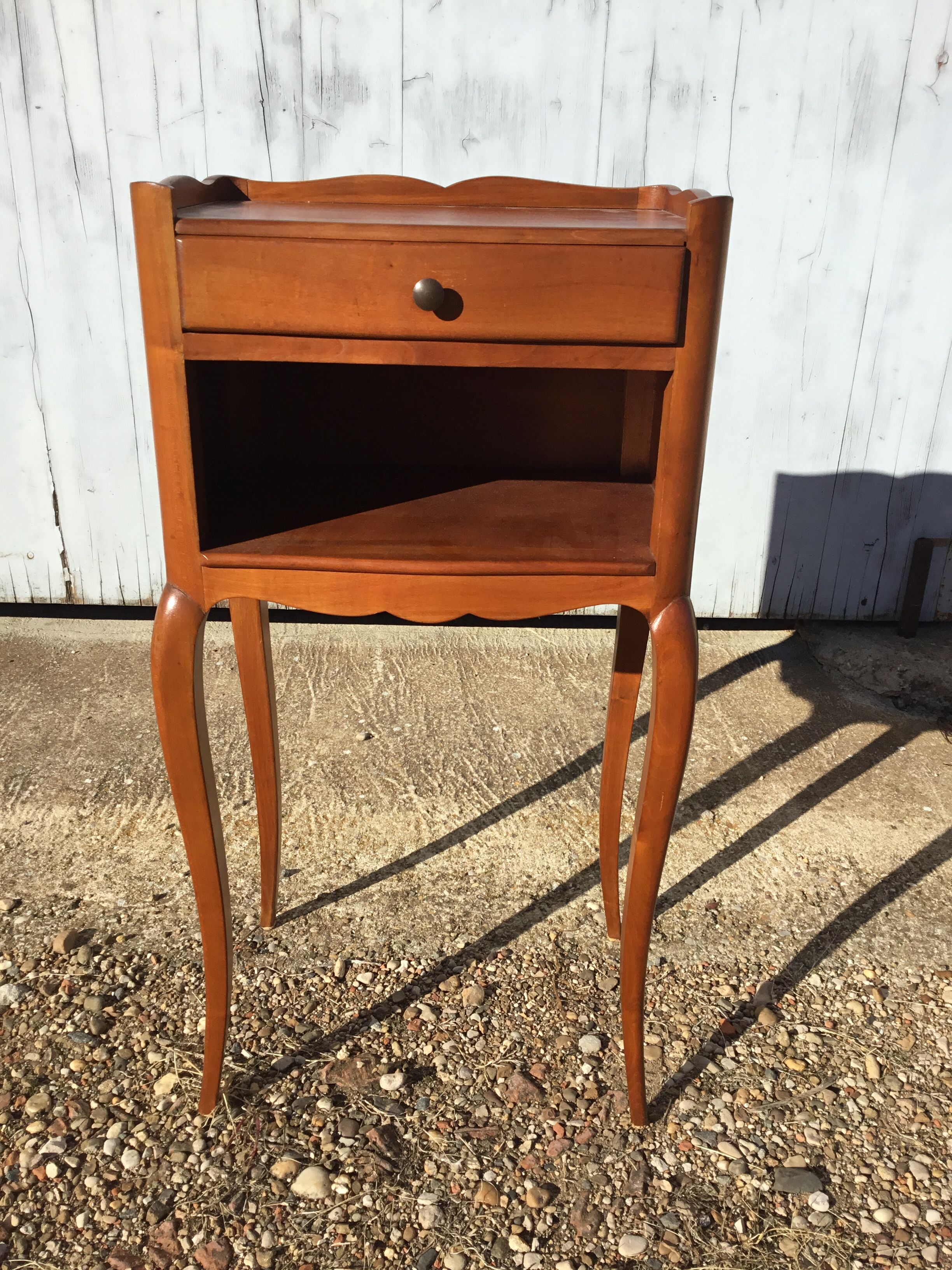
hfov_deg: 45.4
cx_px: 476
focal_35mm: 31
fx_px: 1137
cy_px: 635
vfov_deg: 58.4
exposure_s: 1/1942
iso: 25
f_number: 2.4
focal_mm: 3.3
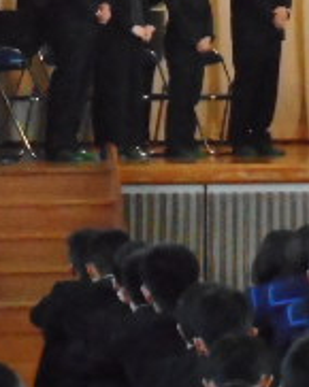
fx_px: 4023
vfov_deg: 5.5
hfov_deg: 4.3
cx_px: 599
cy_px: -51
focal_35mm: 351
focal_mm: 18.2
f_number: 5.8
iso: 1600
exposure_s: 1/60
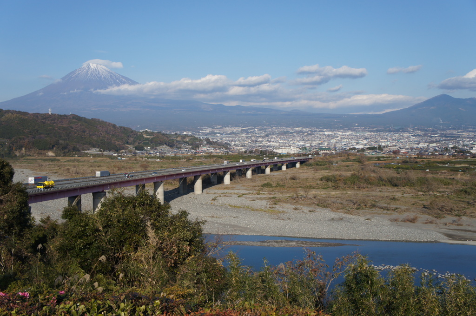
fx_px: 495
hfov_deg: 51.3
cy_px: 158
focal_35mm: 38
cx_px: 238
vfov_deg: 35.4
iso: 200
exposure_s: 1/1000
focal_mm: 25
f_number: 6.3
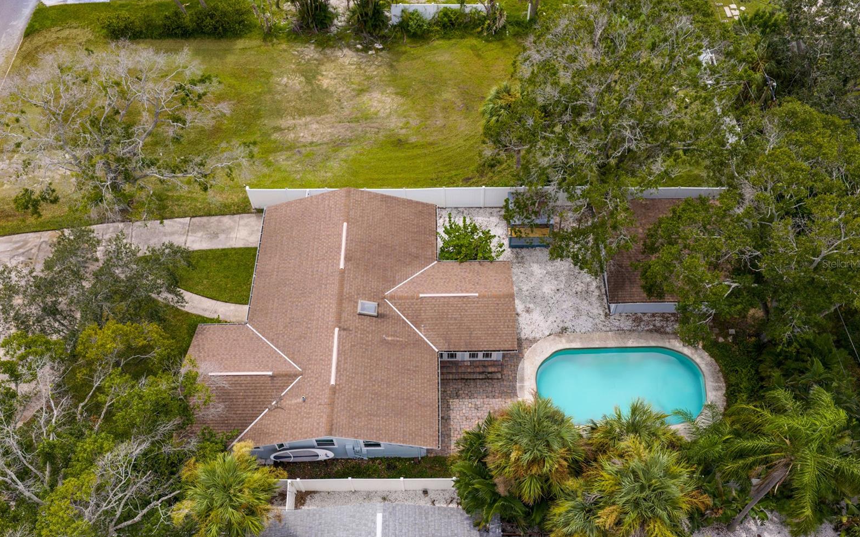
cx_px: 434
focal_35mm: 29
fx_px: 680
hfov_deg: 64.6
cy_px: 264
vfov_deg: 43.2
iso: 100
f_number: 2.8
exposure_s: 1/1000
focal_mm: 14.45
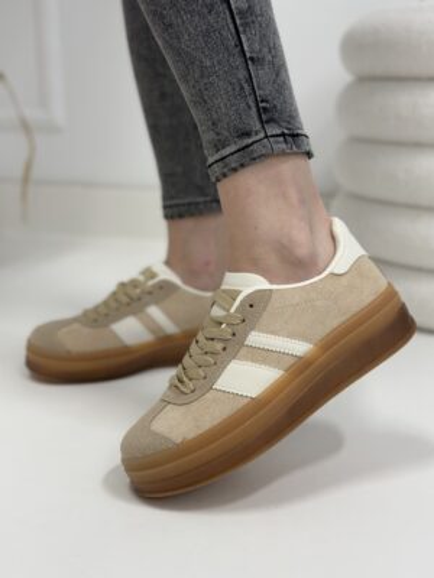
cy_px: 289
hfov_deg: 30.3
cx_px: 217
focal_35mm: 48
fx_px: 802
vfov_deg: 39.7
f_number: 1.78
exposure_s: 1/100
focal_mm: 6.86
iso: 125
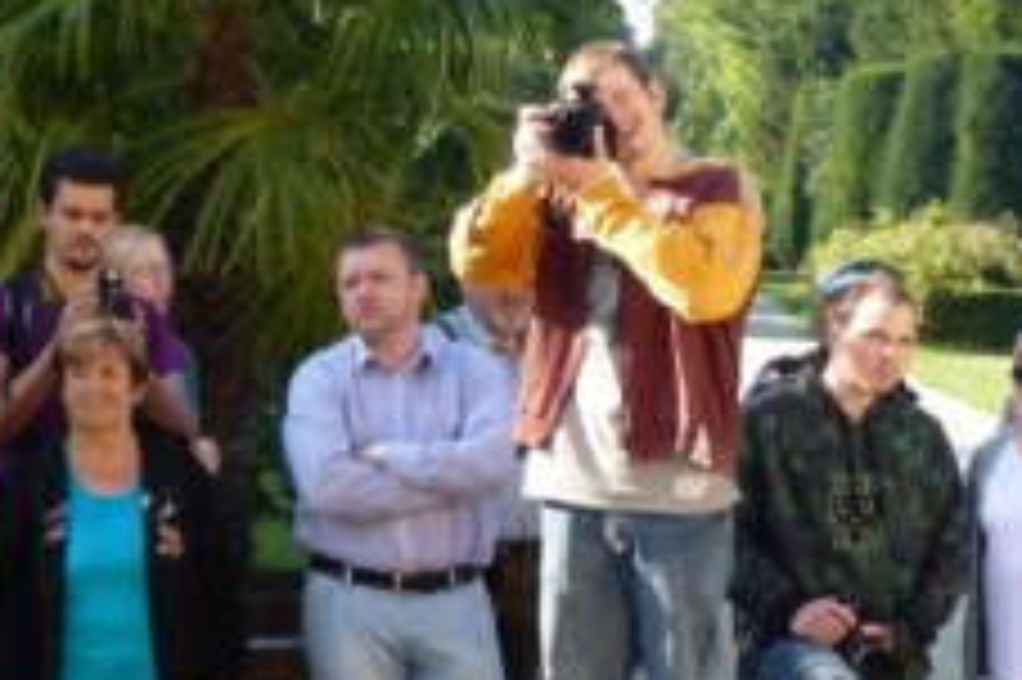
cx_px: 1058
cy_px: 502
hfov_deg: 16.8
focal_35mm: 119
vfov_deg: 11.5
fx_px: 3376
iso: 100
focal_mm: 9.4
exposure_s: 1/125
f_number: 4.3
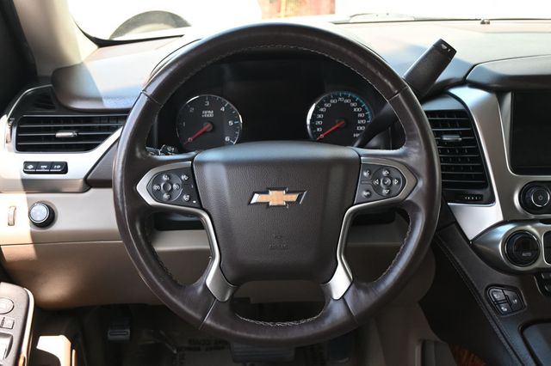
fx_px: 608
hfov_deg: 48.7
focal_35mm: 40
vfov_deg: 33.6
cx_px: 276
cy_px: 183
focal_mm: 26.5
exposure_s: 1/125
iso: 500
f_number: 4.5
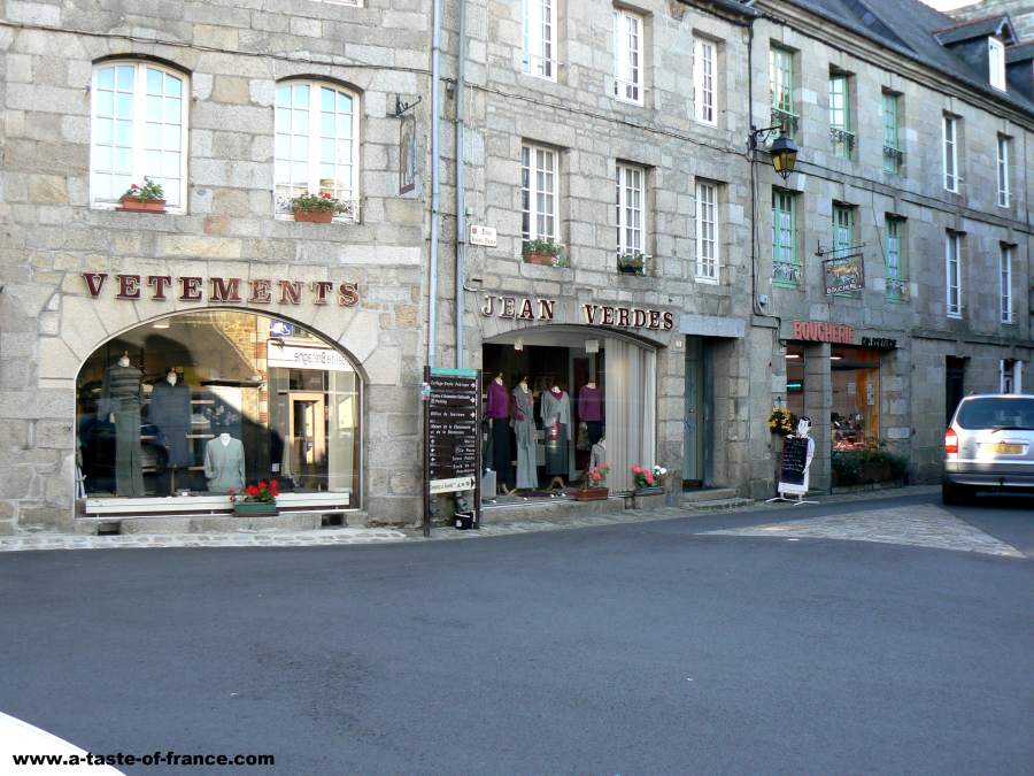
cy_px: 388
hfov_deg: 47.9
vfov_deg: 36.8
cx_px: 517
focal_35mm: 39
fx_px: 1165
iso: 100
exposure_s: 1/125
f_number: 2.8
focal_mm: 6.5
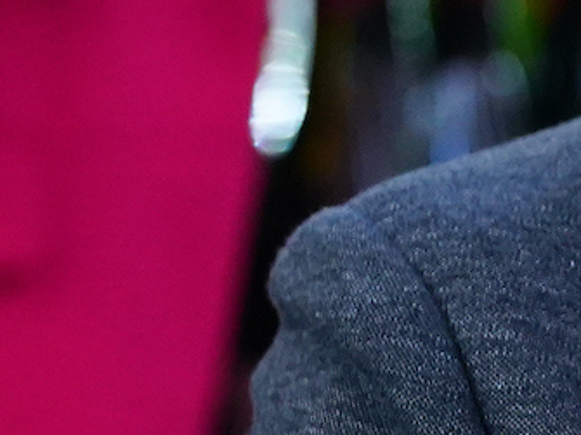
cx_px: 1686
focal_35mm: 717
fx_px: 12030
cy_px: 282
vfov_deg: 2.1
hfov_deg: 2.7
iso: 2500
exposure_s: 1/250
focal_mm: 125
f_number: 4.5
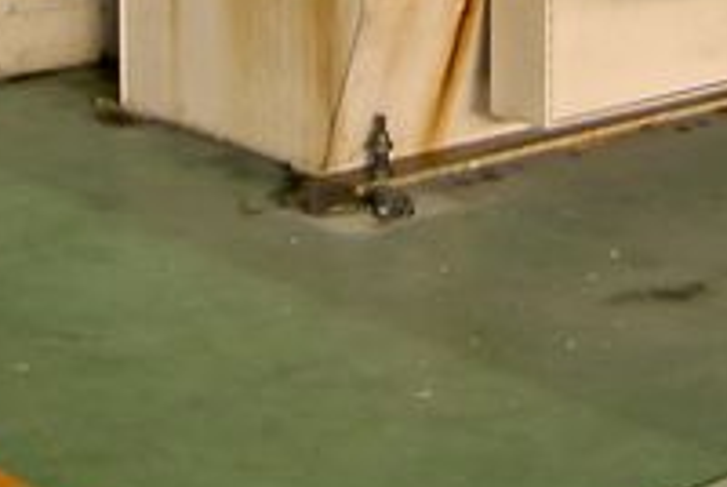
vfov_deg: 11.4
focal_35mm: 113
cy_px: -338
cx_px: 523
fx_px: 2285
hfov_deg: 18.0
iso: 50
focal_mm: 5.6
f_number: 2.8
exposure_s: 1/40
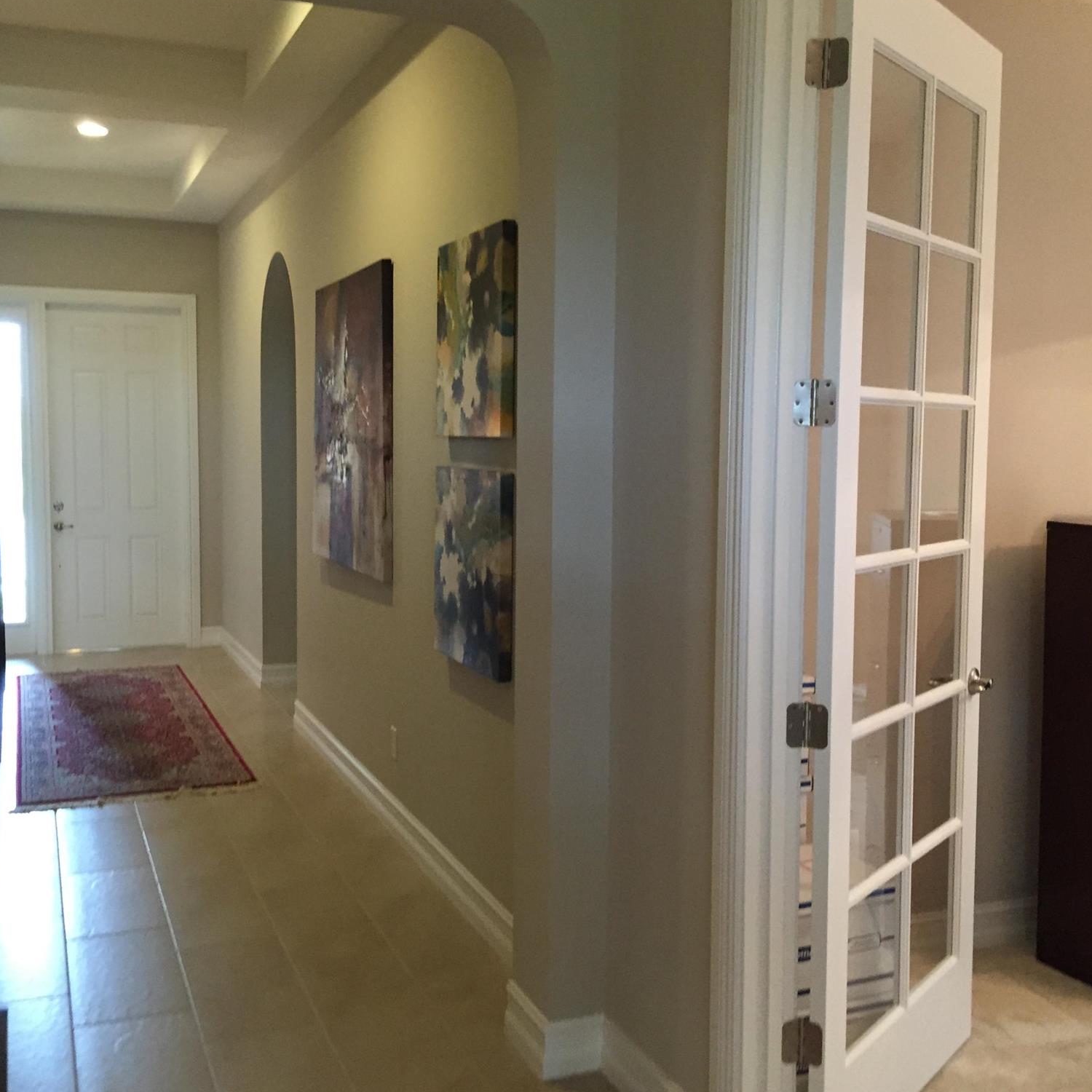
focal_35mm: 35
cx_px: 489
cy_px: 539
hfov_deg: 47.1
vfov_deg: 47.2
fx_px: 1249
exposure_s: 1/30
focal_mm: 4.15
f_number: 2.2
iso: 160
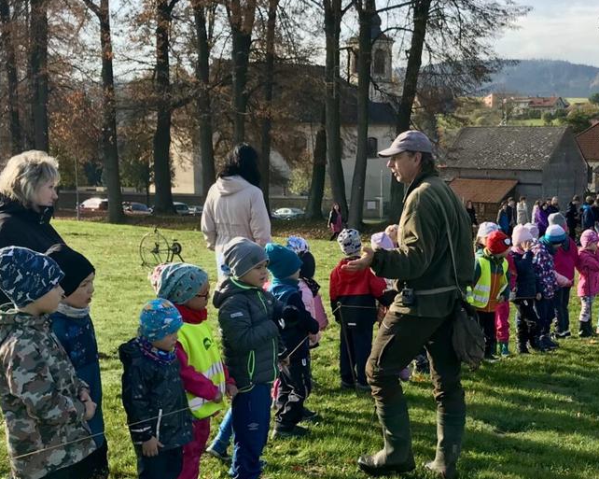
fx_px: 1010
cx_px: 398
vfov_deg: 26.6
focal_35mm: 57
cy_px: 267
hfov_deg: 32.8
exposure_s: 1/870
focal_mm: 3.99
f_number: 1.8
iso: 20
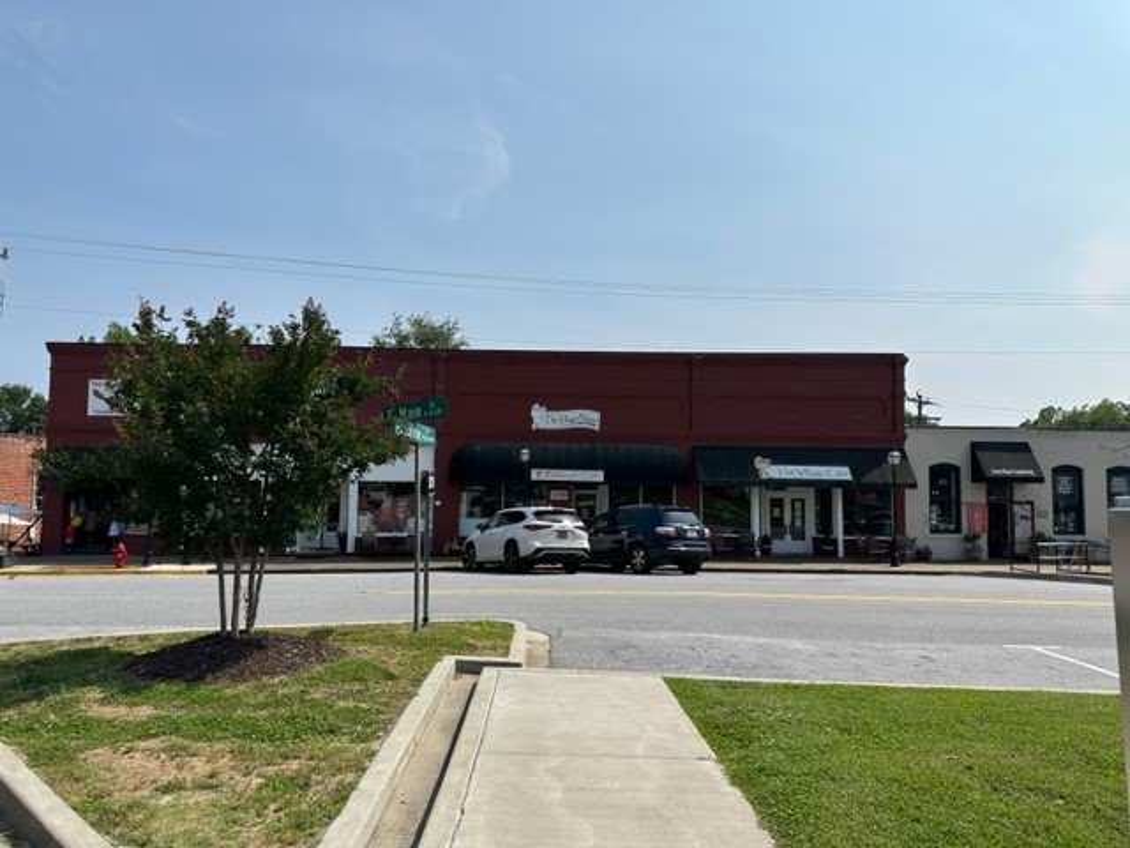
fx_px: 783
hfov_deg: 71.6
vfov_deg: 56.8
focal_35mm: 24
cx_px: 565
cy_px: 424
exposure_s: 1/8197
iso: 80
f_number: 1.78
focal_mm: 6.86
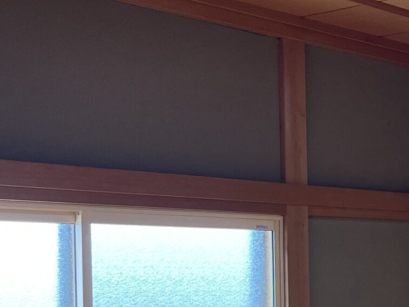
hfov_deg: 20.3
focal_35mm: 88
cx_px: 532
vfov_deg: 16.4
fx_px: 1040
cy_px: 312
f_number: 1.6
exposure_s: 1/120
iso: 64
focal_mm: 4.2
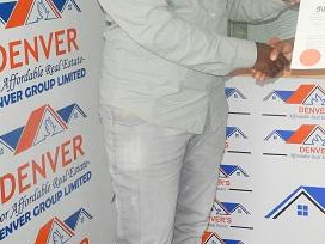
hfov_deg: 29.6
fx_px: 591
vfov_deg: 22.6
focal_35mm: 63
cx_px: 286
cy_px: 14
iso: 140
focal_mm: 5.9
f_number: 3.6
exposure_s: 1/30
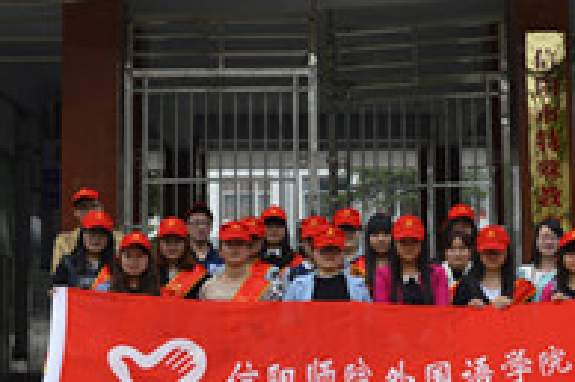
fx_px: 1356
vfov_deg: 16.0
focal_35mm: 85
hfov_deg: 23.9
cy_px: 132
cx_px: 356
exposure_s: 1/200
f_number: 7.1
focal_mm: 22
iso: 100
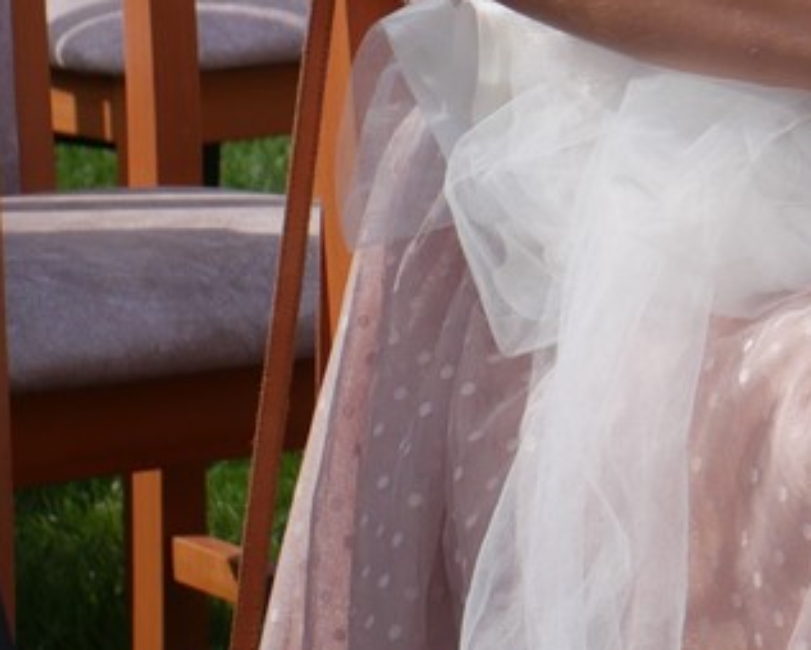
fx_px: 5524
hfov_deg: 8.1
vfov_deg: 6.6
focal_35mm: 230
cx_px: 1374
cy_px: -512
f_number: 5.3
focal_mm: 26
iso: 200
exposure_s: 1/1300
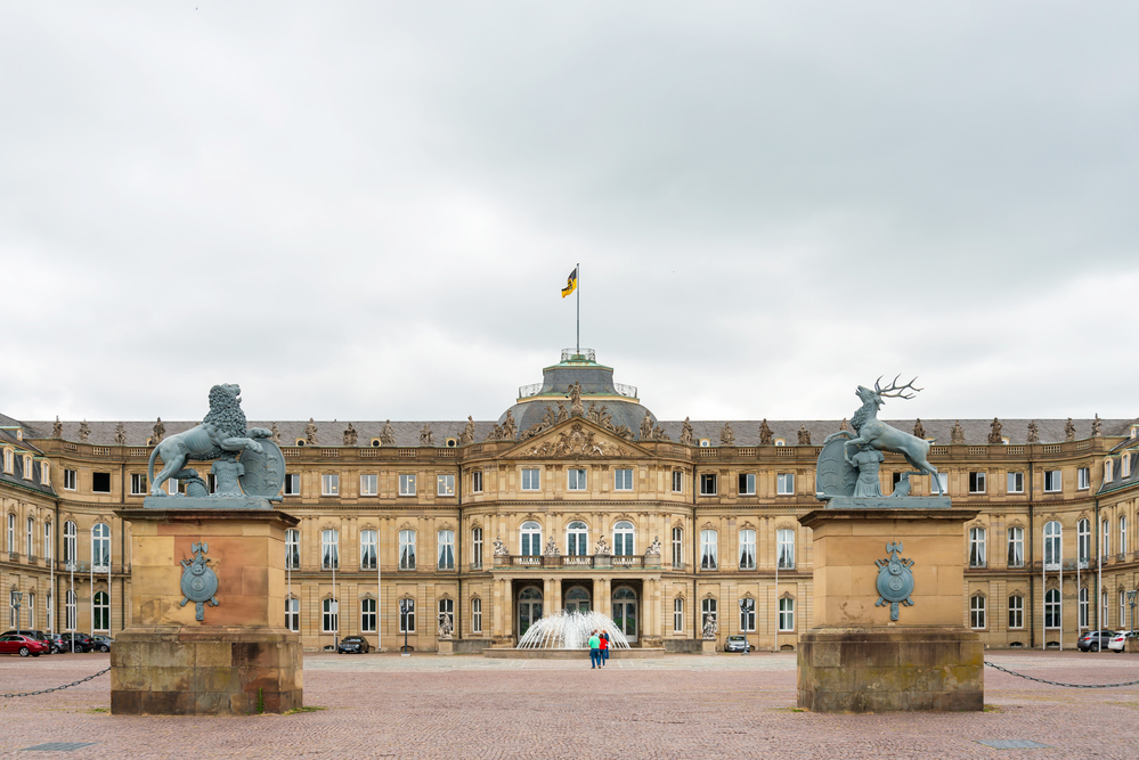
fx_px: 1139
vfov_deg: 36.9
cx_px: 570
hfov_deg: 53.1
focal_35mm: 36
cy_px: 380
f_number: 6.3
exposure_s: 1/250
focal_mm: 36
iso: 100
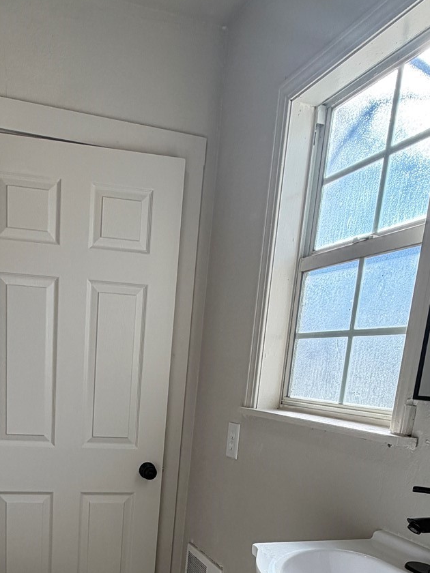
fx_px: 530
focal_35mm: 32
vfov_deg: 51.6
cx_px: 125
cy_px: 493
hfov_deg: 43.2
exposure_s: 1/120
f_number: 2.2
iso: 64
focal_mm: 2.22
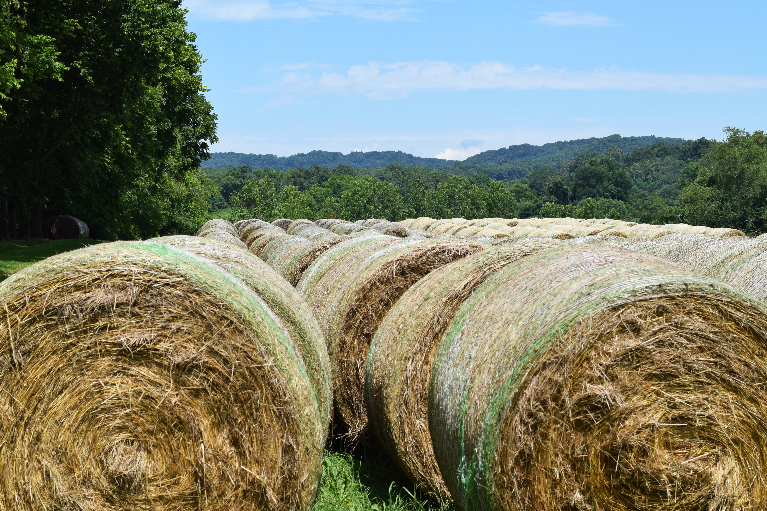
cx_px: 384
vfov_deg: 18.2
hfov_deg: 27.0
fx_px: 1598
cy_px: 256
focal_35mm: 75
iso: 200
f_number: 10
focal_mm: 50
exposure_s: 1/400
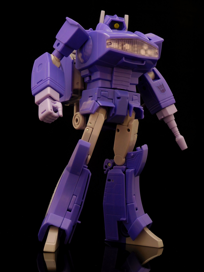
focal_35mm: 62
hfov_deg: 23.7
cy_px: 136
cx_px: 102
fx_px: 487
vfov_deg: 31.2
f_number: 4.4
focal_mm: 11.1
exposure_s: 1
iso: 125
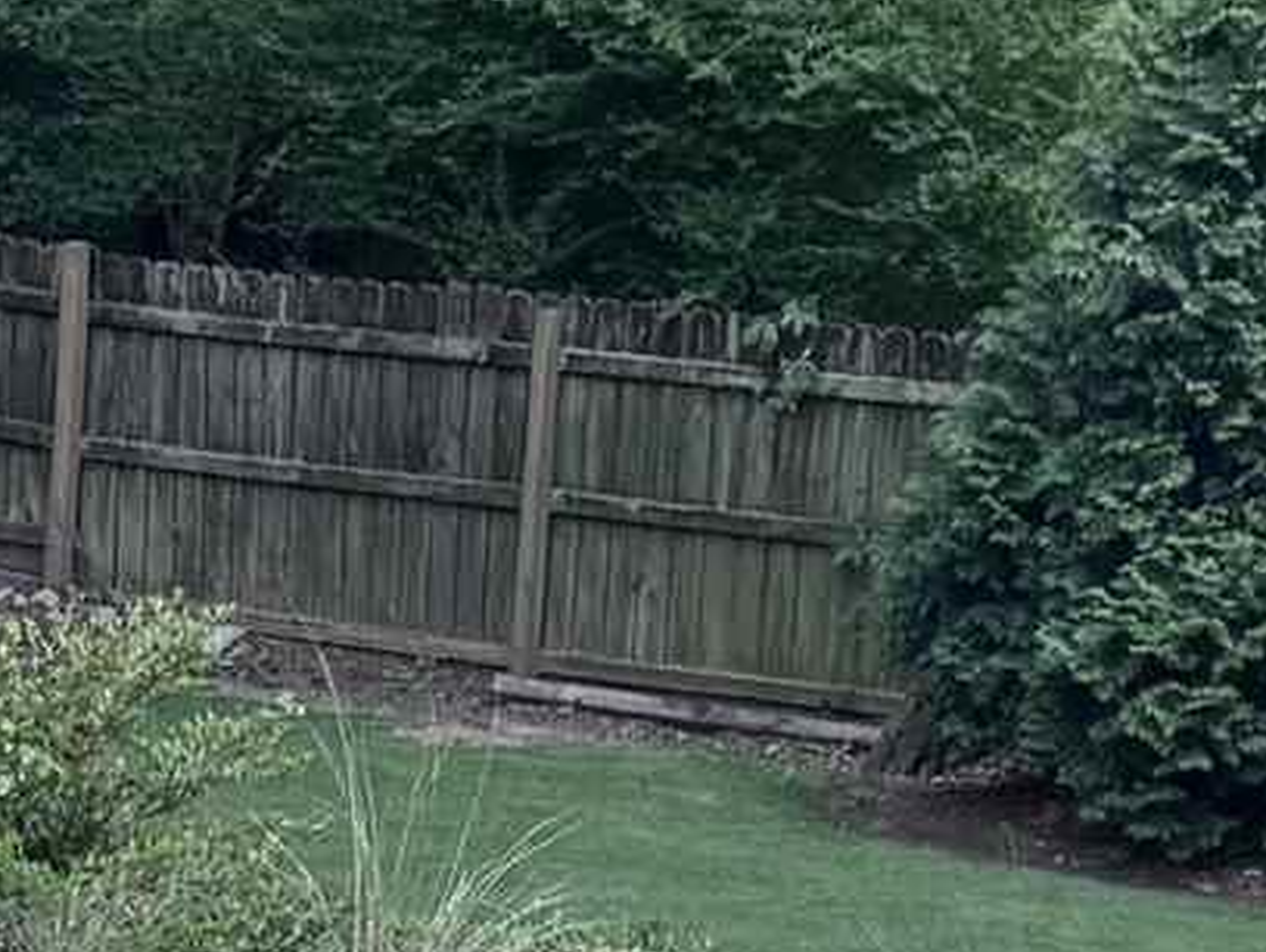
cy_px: 1668
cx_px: -563
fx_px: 6626
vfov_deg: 8.0
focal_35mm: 181
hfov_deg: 10.6
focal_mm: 6.76
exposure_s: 1/1339
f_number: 1.78
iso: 80
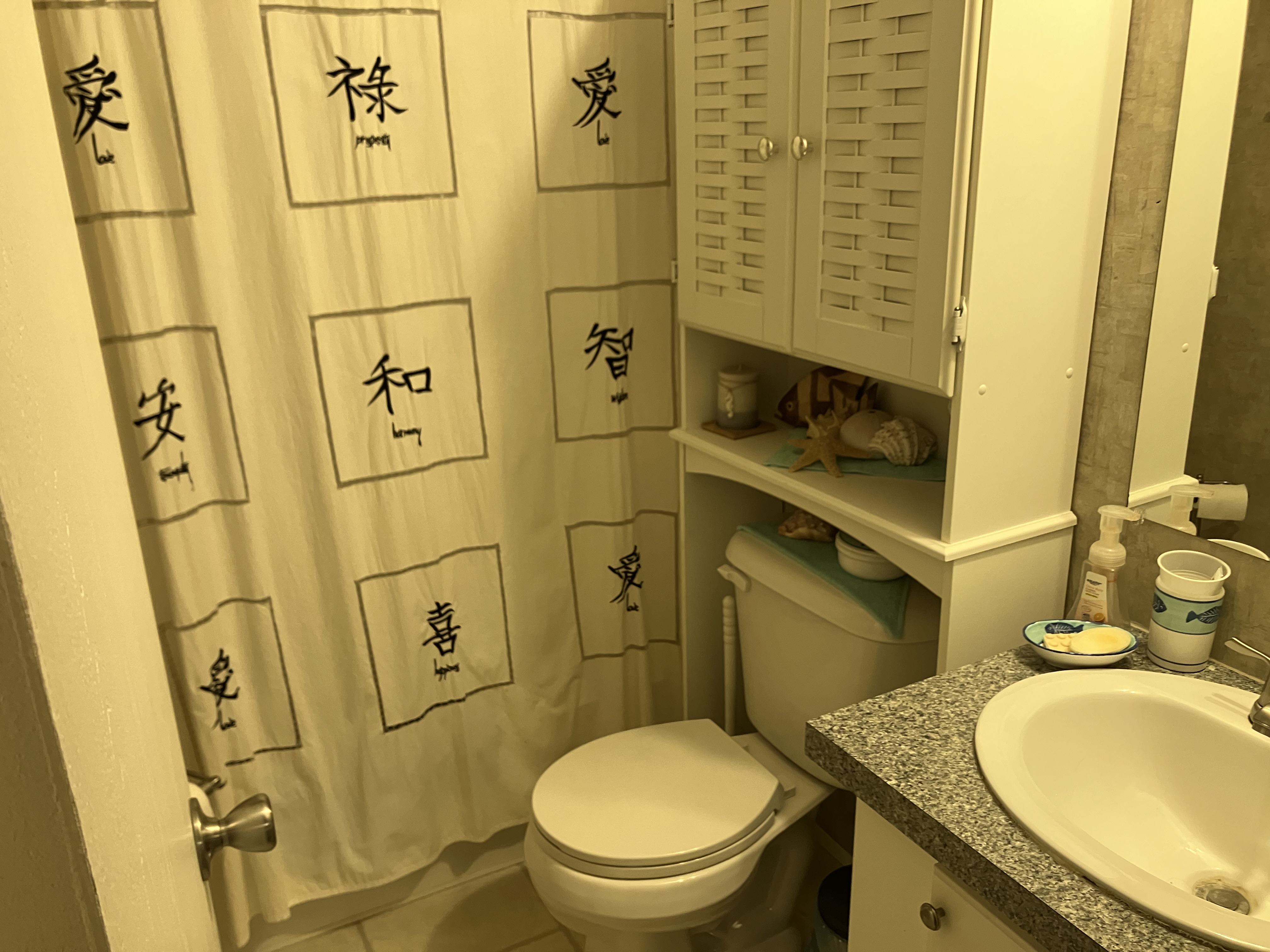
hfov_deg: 63.4
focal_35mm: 28
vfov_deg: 49.7
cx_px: 635
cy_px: 476
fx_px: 1027
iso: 160
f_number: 1.8
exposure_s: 1/60
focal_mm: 3.99
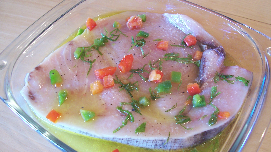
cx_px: 138
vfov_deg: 31.1
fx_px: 273
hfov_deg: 52.8
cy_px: 86
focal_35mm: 38
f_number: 2.7
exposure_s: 1/15
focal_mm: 5.6
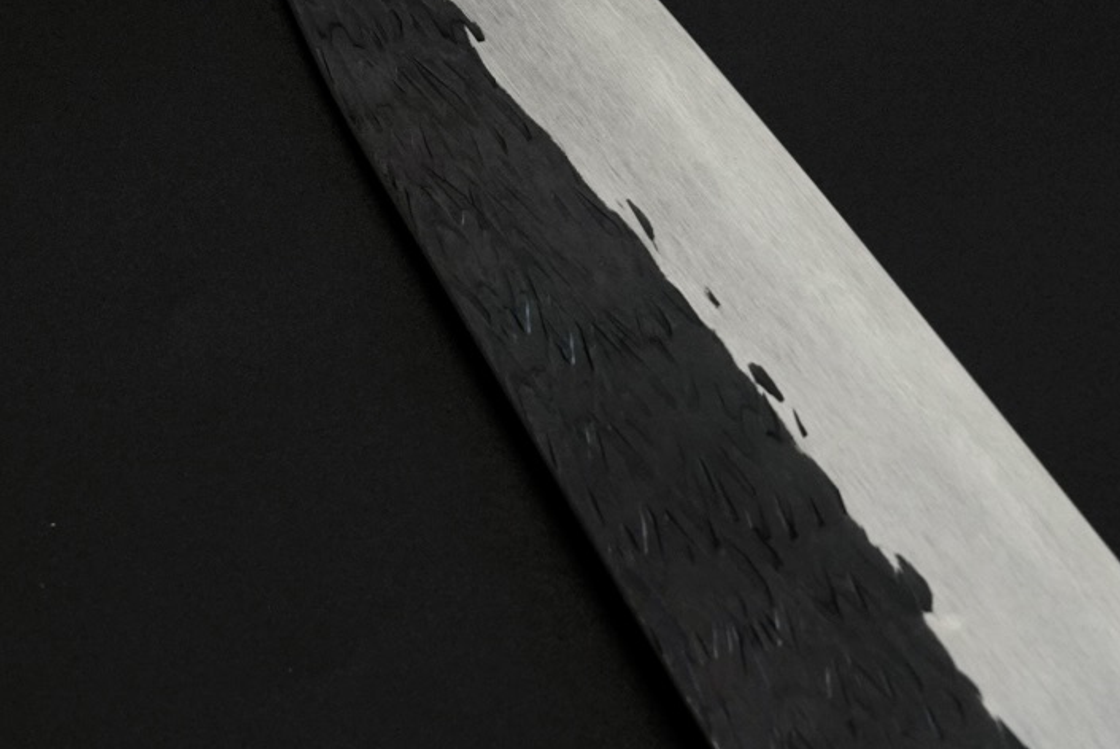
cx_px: 267
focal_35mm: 172
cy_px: 21
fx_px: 5354
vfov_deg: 8.0
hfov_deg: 11.9
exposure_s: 1/160
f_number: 7.1
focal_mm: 50
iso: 1000
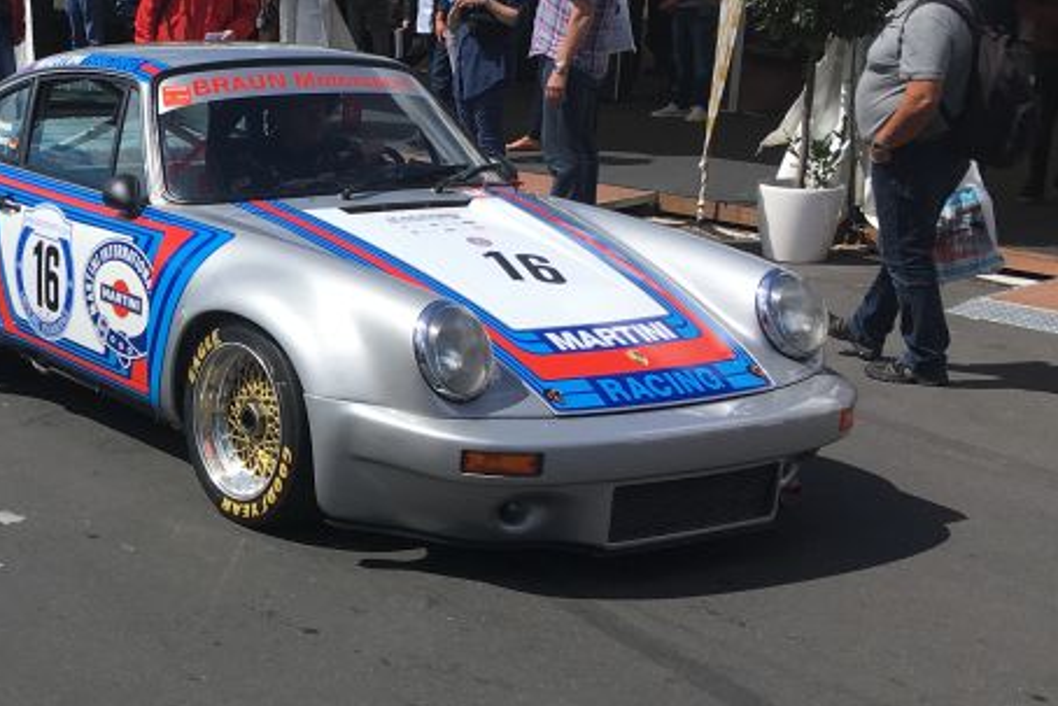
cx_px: 37
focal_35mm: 67
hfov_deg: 28.5
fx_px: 1970
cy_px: 394
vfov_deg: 20.3
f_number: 2.2
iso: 25
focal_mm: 4.15
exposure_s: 1/2079
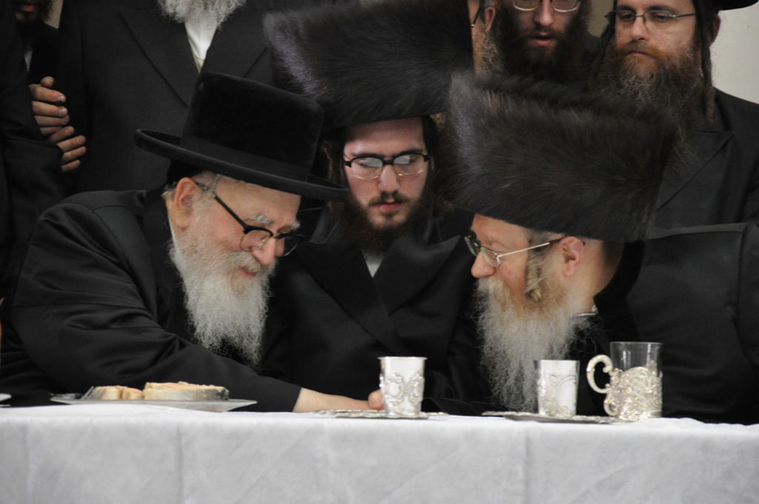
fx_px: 2906
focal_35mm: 138
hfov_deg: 14.9
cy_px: 252
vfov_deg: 9.9
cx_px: 380
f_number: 5.6
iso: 1600
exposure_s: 1/30
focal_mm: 92
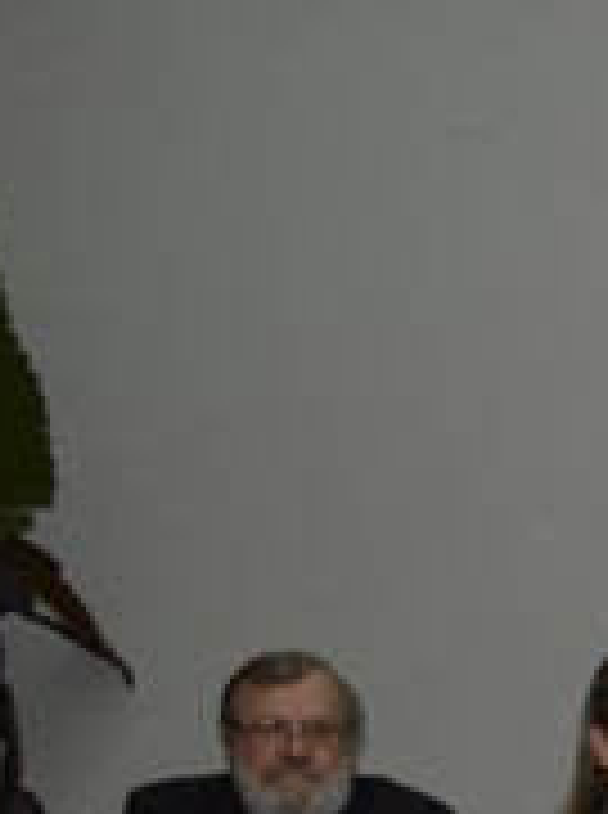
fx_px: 2538
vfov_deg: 17.7
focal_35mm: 108
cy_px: 872
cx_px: 1599
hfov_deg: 10.9
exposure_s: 1/30
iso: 200
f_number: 10
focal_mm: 18
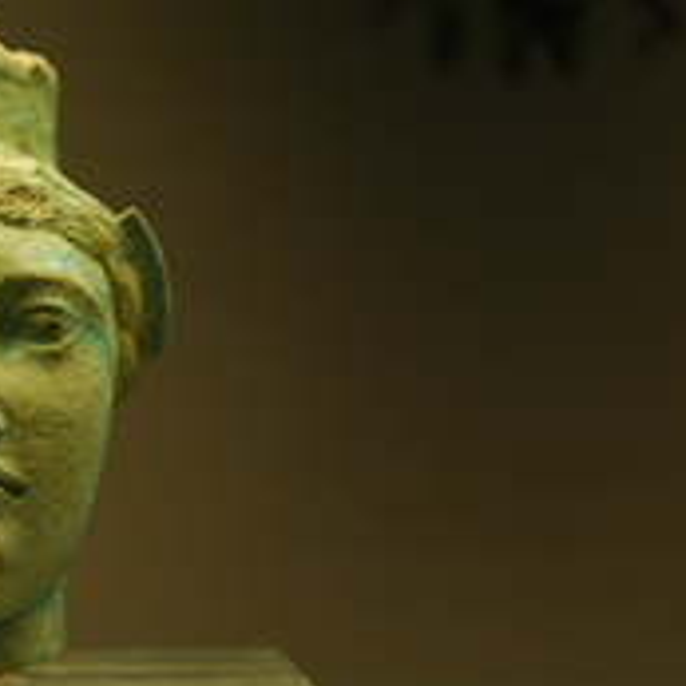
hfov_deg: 7.7
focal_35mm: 226
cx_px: -44
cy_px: 289
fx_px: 5067
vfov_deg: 7.7
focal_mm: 70
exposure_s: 1/50
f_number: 4.5
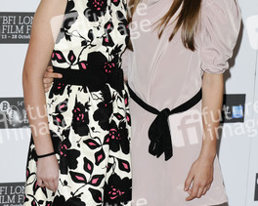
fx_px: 1305
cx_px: 129
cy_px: 75
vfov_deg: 9.0
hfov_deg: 11.3
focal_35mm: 171
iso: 400
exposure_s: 1/160
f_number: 5
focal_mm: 80
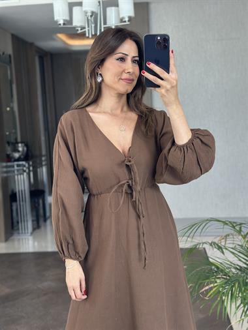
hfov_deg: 30.3
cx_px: 124
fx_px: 458
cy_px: 165
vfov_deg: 39.6
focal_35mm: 48
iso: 125
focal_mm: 6.86
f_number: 1.78
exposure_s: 1/121
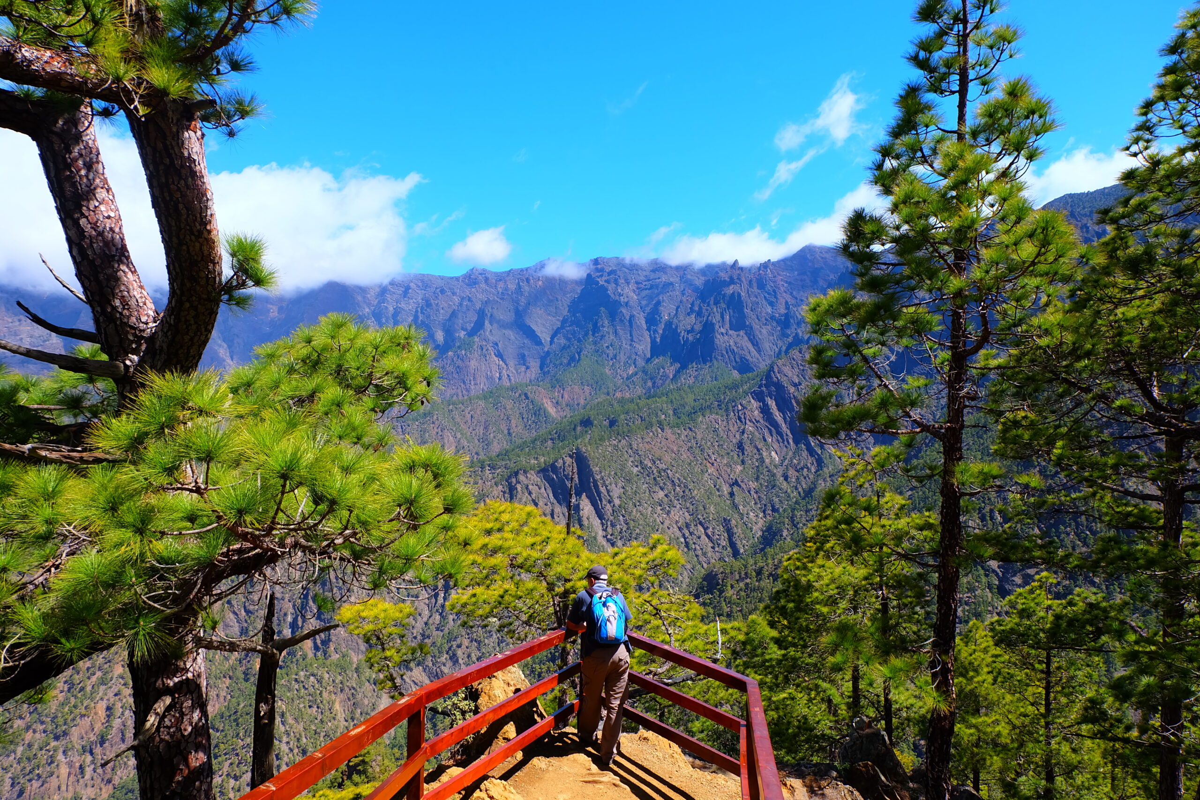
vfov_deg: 53.1
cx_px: 600
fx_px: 800
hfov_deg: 73.7
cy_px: 400
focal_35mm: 24
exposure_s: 1/420
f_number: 7.1
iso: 250
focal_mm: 16
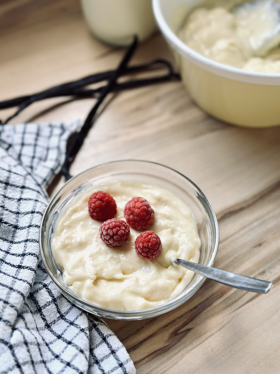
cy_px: 187
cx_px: 140
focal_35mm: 48
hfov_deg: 30.3
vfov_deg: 39.7
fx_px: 518
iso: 125
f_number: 1.78
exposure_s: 1/121
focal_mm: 6.86
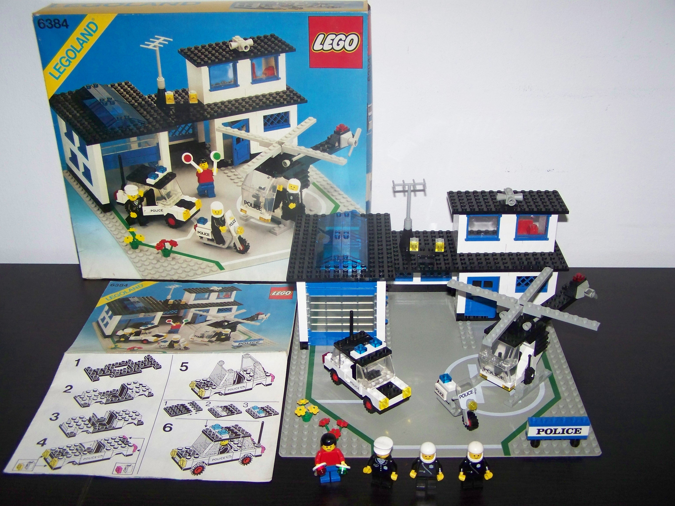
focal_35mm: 38
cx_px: 338
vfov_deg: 37.7
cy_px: 253
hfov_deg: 49.0
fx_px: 741
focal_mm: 6.3
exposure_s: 1/30
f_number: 2.8
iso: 200
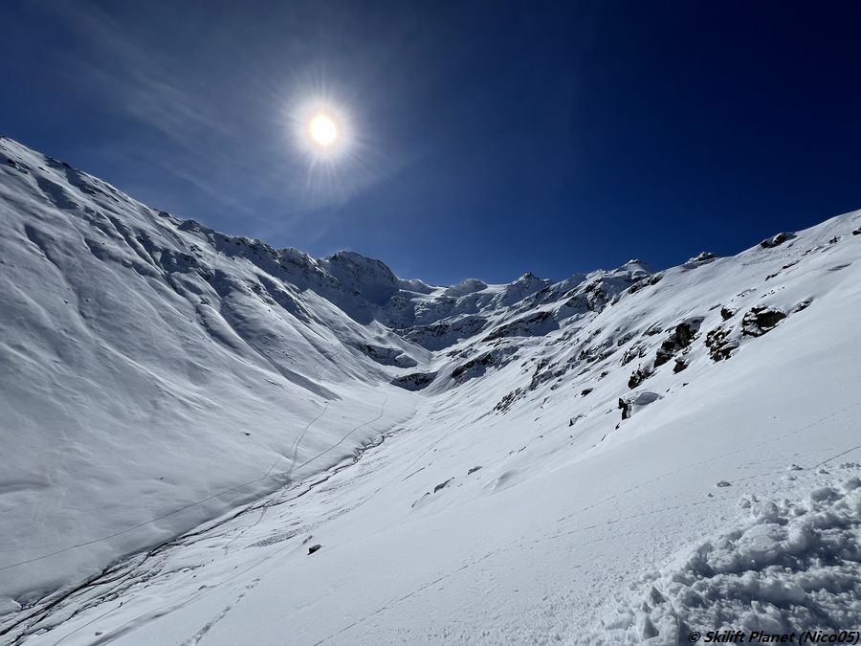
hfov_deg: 106.2
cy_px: 323
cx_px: 430
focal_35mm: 13
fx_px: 323
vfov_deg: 89.9
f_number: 1.8
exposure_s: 1/6944
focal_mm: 1.57
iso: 25
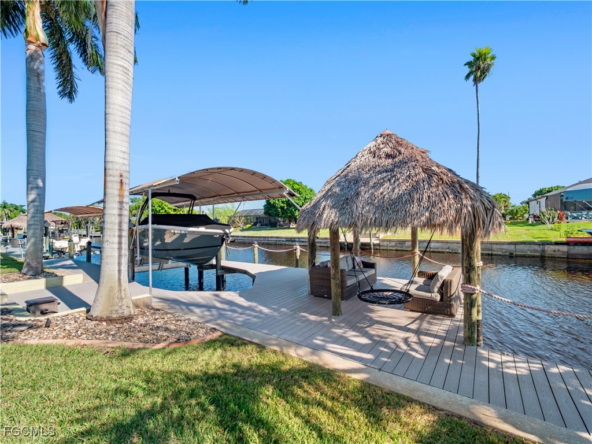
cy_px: 222
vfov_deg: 85.7
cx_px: 296
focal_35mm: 14
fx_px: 239
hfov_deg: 102.1
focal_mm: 7
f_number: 7.1
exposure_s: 1/250
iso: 200
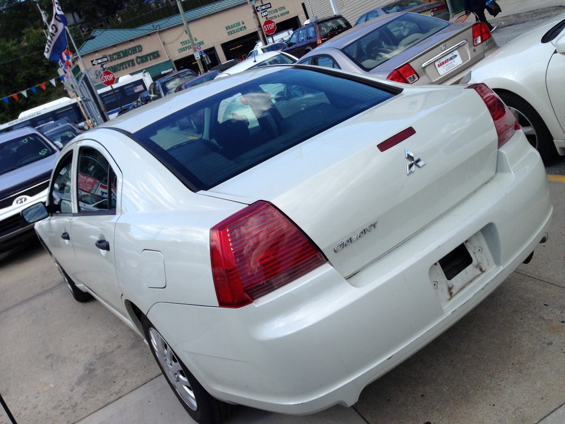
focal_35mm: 33
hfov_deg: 55.4
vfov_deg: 42.9
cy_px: 212
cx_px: 282
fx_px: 539
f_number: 2.4
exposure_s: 1/695
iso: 50
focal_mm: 4.13
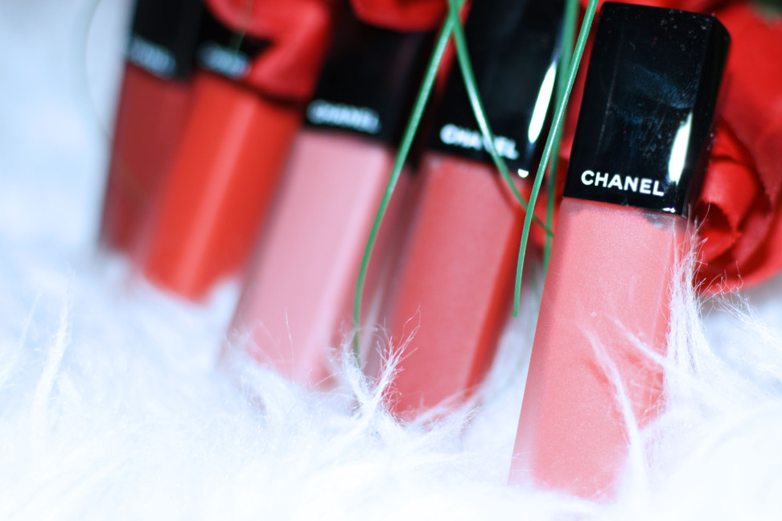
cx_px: 578
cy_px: 176
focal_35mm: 78
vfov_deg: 17.5
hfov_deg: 25.8
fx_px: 1689
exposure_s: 1/60
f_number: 2.8
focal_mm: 35
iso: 100
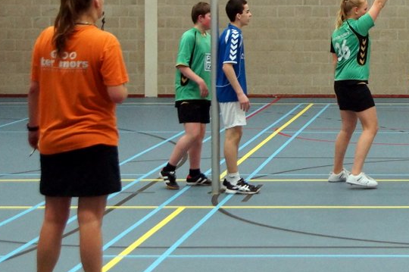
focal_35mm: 74
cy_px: 24
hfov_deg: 26.6
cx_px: 352
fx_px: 840
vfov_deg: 18.1
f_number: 3.5
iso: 1600
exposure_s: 1/160
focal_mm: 26
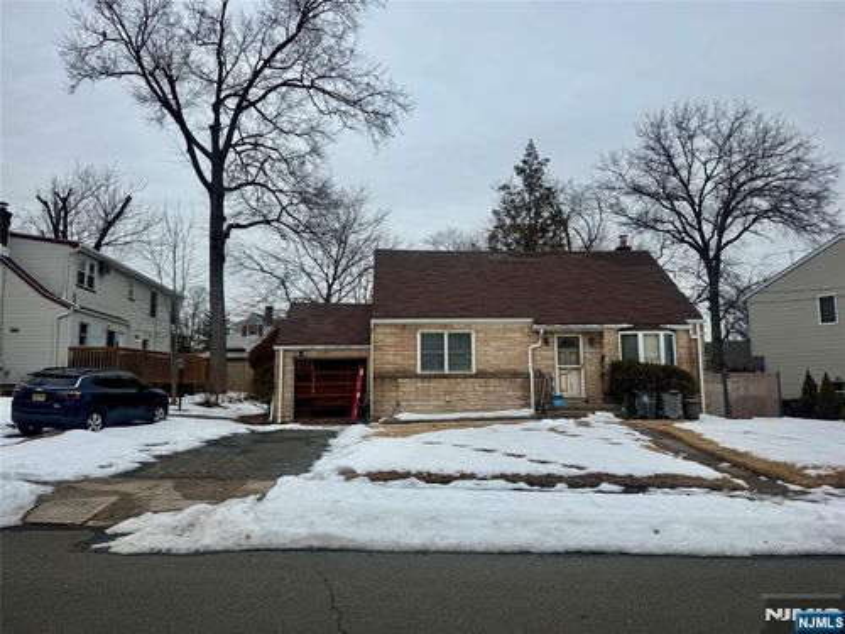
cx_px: 422
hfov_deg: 71.6
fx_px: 586
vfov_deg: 56.8
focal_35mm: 24
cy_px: 317
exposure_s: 1/2105
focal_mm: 6.76
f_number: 1.78
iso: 80
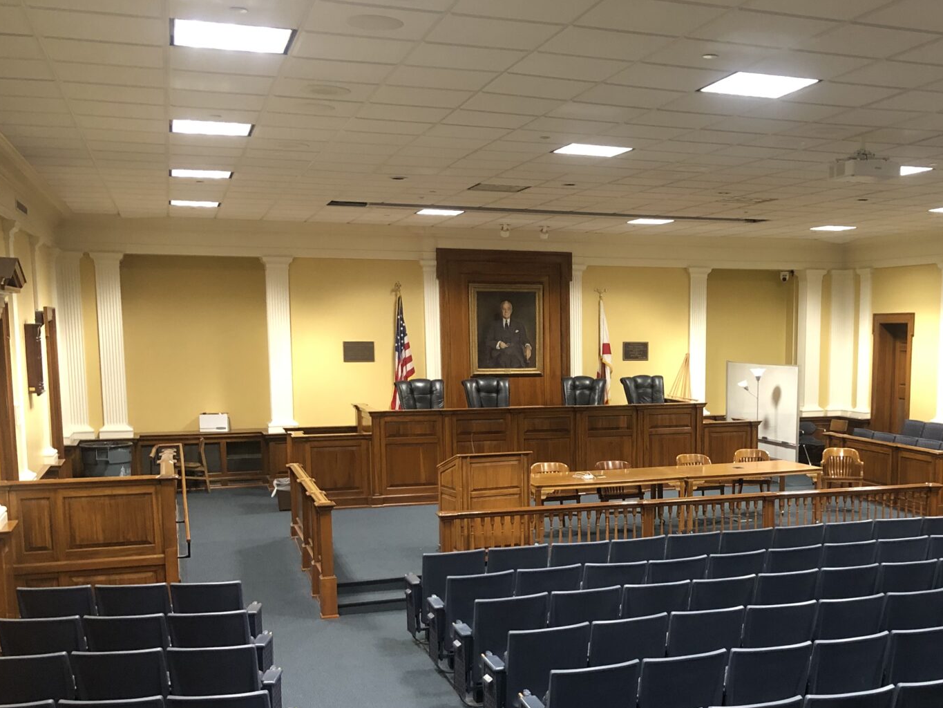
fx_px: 1144
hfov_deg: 43.9
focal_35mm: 42
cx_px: 655
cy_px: 485
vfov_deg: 34.0
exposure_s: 1/9
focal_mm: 3.99
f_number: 1.8
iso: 100
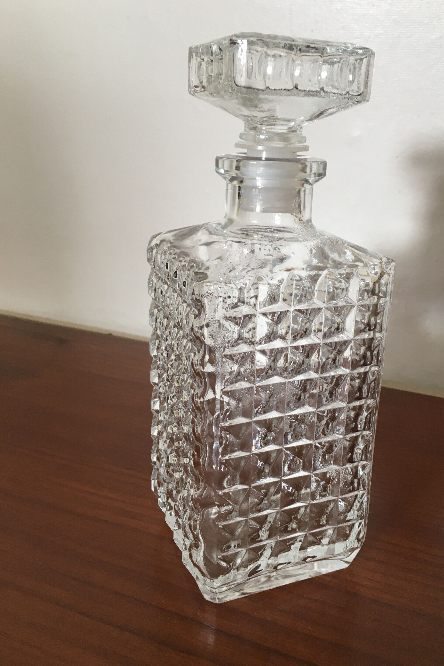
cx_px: 257
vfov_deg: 58.7
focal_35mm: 32
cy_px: 329
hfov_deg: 41.0
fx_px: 592
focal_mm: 4.15
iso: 64
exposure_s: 1/33
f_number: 2.2
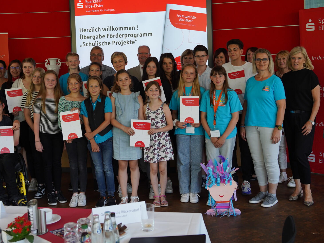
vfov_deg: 30.8
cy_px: 94
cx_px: 139
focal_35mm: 47
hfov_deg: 40.3
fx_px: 440
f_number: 4
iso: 640
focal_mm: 35
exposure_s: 1/160
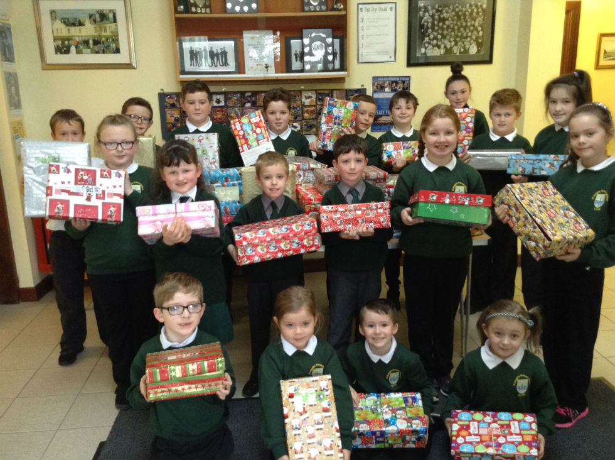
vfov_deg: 42.8
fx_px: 585
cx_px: 308
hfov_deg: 55.4
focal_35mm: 33
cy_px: 230
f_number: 2.4
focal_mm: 3.3
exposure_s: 1/24
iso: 200
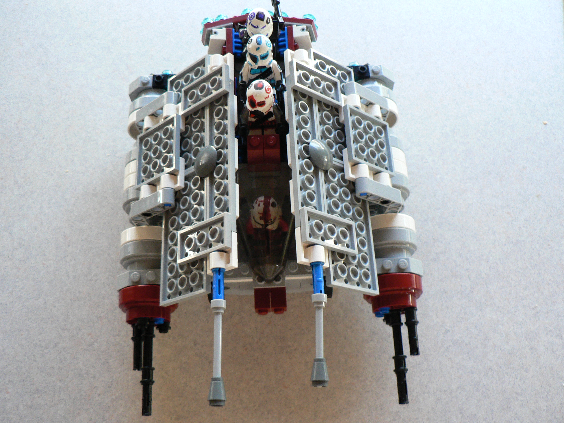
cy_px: 212
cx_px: 282
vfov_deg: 39.7
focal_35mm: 36
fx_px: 587
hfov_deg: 51.4
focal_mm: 6
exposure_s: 1/25
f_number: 2.8
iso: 200
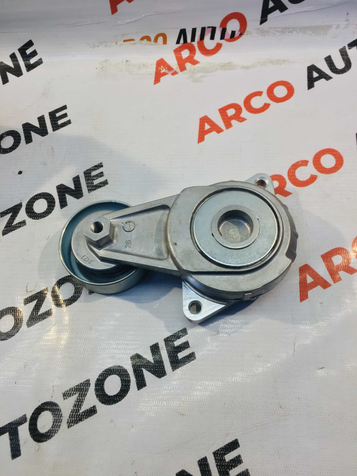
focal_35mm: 29
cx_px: 178
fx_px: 399
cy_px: 238
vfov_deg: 61.7
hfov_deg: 48.2
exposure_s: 1/50
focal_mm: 4.15
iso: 32
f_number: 2.2
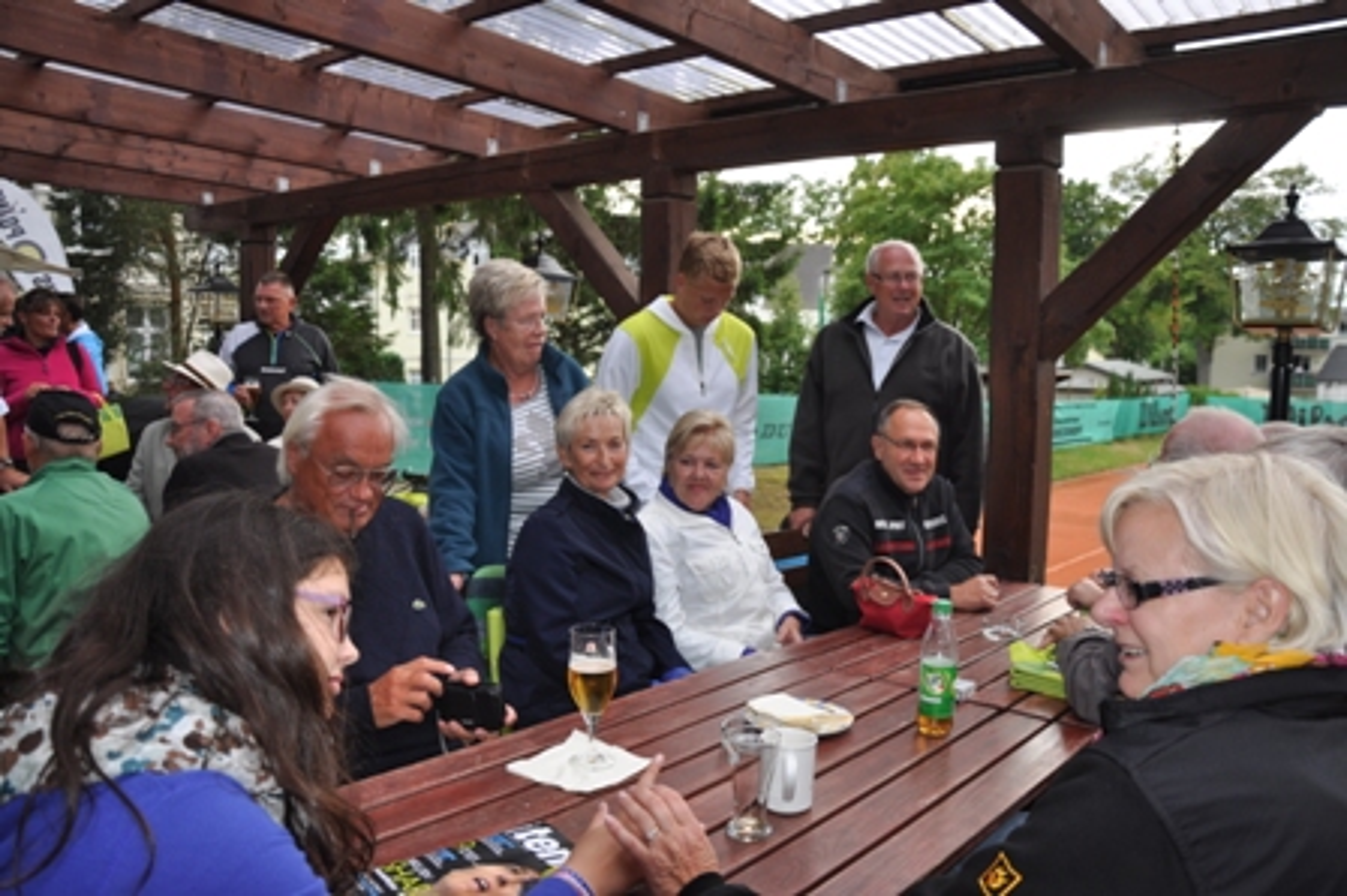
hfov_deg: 67.4
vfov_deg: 47.9
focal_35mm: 27
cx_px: 674
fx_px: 1009
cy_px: 448
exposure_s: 1/200
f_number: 4
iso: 200
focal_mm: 18
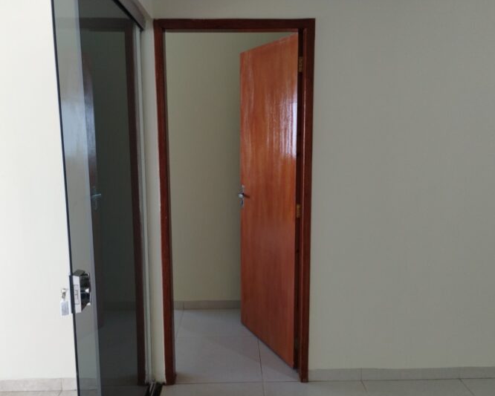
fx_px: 440
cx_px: 248
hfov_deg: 58.8
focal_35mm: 30
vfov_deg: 48.5
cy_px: 203
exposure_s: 1/60
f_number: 1.8
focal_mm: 4.27
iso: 388
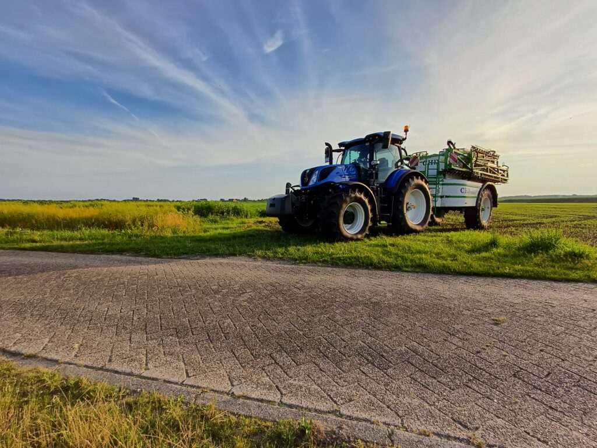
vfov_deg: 78.1
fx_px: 276
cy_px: 224
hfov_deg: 94.5
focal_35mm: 16
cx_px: 298
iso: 40
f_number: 2.2
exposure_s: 1/928
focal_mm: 1.64
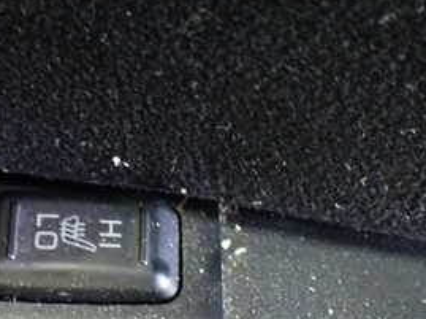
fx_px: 823
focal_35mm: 67
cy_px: 224
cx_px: 154
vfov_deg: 21.8
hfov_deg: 28.9
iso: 800
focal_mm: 5.4
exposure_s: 1/30
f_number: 2.3
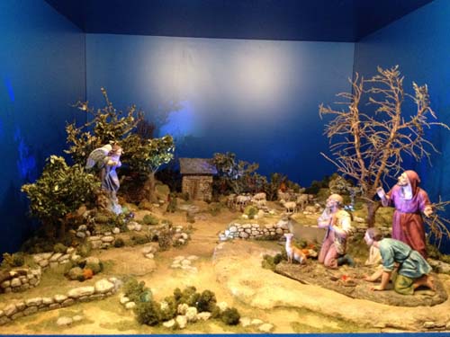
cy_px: 168
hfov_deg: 52.6
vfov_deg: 40.7
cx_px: 225
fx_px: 455
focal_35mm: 35
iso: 400
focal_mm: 4.28
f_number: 2.4
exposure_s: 1/15
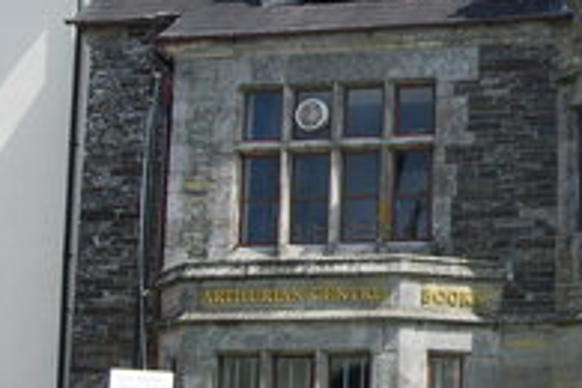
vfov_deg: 13.8
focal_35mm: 99
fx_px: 1600
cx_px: 794
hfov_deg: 18.8
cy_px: 185
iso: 400
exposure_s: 1/200
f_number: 7.1
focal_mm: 24
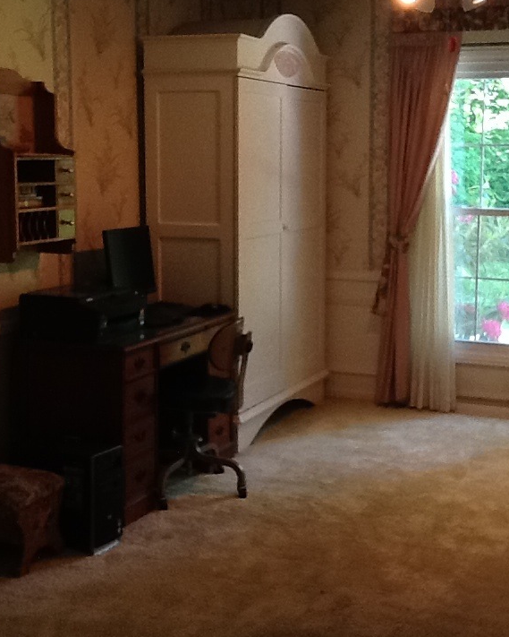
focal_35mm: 58
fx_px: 1092
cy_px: 318
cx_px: 305
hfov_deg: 26.2
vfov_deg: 32.5
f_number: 2.4
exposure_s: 1/30
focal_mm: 2.03
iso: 100
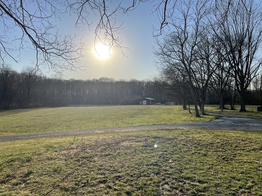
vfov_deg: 53.1
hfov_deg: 67.3
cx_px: 131
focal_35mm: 26
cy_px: 98
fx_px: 197
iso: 32
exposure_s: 1/6250
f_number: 1.6
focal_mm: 5.1
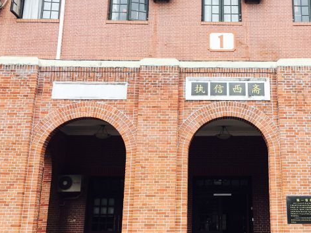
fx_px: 386
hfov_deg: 43.0
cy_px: 125
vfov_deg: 33.6
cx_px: 216
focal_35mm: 43
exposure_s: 1/458
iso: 25
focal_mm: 4.15
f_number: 2.2
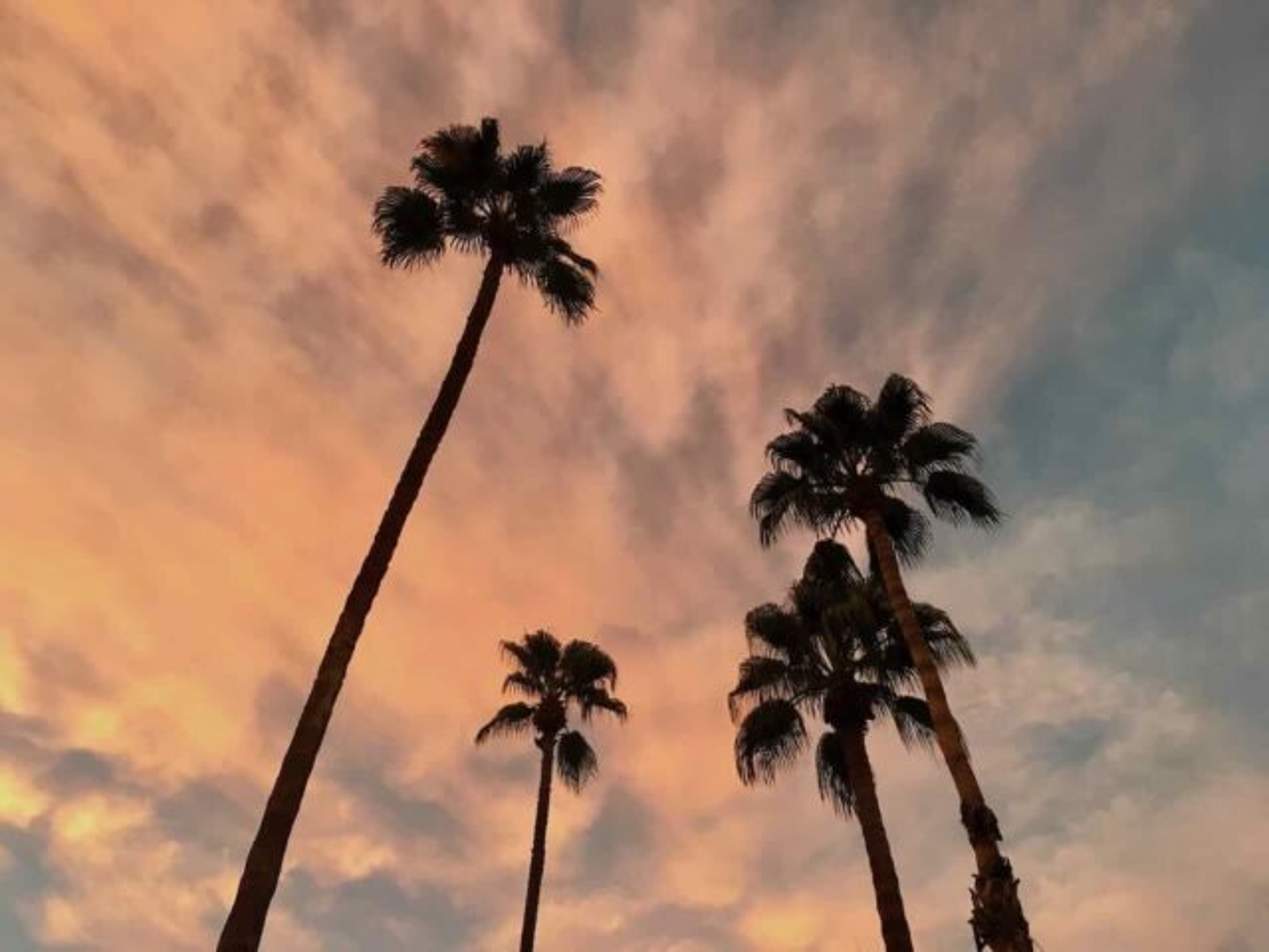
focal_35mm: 29
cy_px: 476
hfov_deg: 61.7
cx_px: 634
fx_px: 1063
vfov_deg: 48.2
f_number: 2.2
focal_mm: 4.15
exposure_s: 1/30
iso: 32
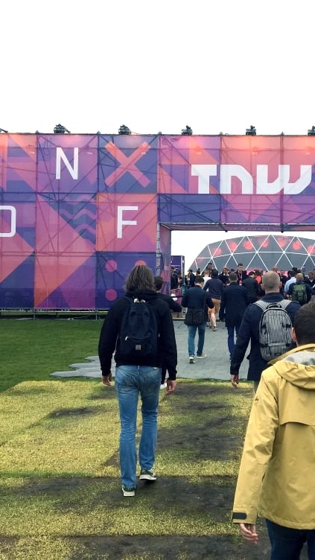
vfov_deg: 47.4
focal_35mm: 43
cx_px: 269
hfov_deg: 27.0
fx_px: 639
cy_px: 277
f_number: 2.2
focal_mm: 4.15
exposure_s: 1/538
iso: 25
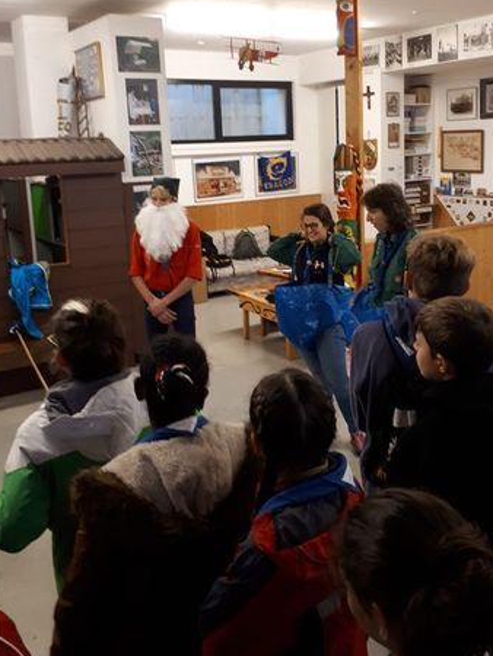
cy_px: 258
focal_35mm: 36
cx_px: 263
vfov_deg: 51.0
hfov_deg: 39.7
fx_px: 683
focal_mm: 3.6
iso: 200
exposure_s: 1/17
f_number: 1.9
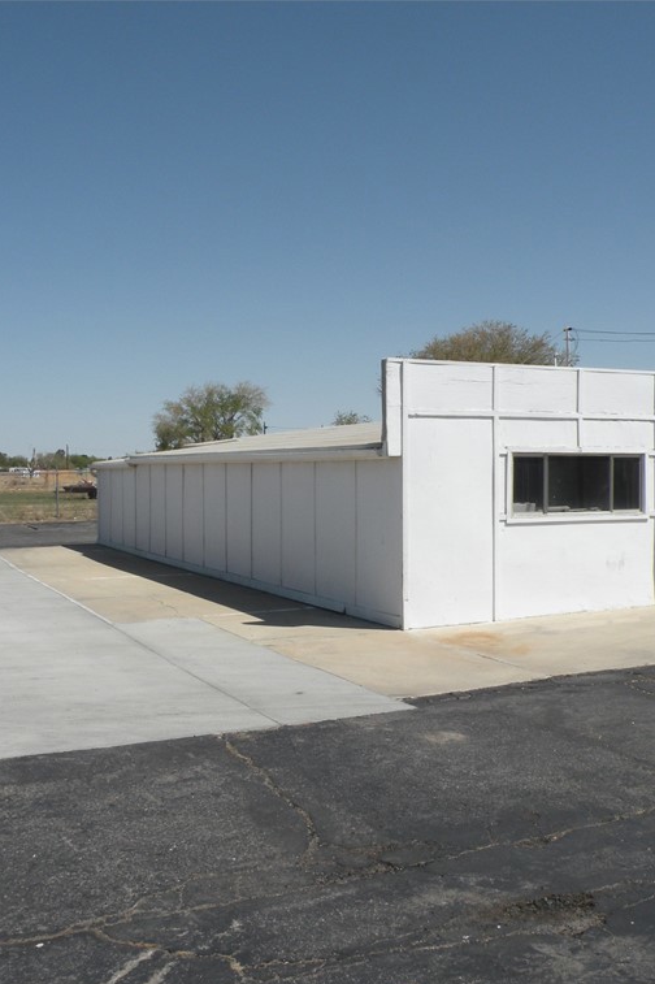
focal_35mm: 38
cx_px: 386
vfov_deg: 50.7
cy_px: 498
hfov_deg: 34.9
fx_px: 1038
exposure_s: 1/328
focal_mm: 4.7
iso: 64
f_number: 8
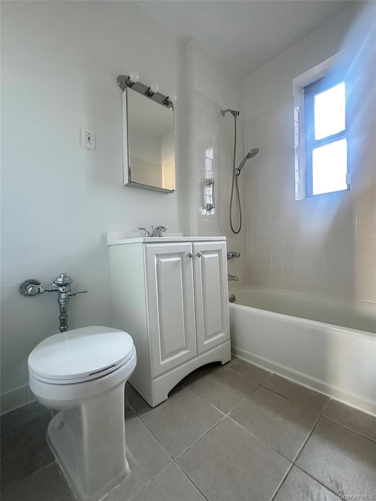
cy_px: 250
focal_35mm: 14
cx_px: 188
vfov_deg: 102.1
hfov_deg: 85.7
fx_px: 203
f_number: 2.2
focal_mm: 2.22
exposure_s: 1/60
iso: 1000
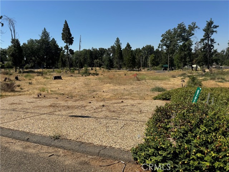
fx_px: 159
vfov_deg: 56.8
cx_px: 114
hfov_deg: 71.6
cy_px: 86
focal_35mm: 24
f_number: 1.78
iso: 80
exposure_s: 1/5348
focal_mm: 6.76
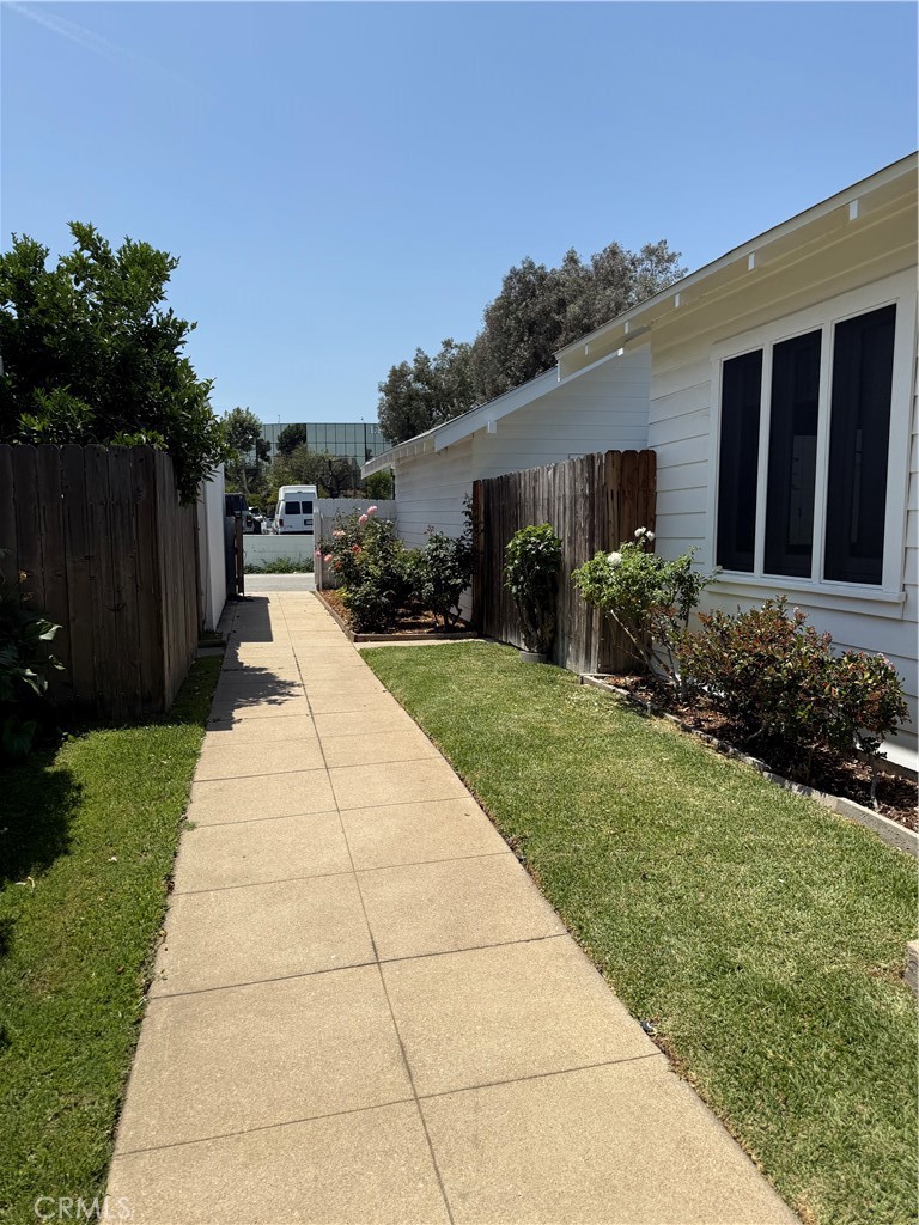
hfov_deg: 56.8
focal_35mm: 24
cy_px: 612
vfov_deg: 71.6
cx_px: 460
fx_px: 850
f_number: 1.78
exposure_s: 1/5319
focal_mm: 6.76
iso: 80
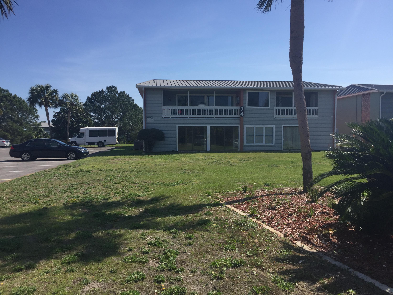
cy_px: 148
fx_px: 329
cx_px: 196
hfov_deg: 61.7
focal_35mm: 29
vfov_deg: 48.2
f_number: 2.2
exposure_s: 1/2639
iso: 32
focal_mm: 4.15
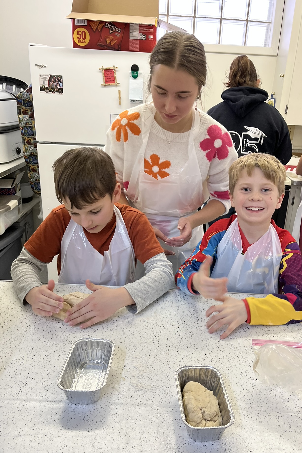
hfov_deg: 43.5
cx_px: 173
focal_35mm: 30
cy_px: 242
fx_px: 377
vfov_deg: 61.9
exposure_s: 1/120
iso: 125
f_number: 1.6
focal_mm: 5.1
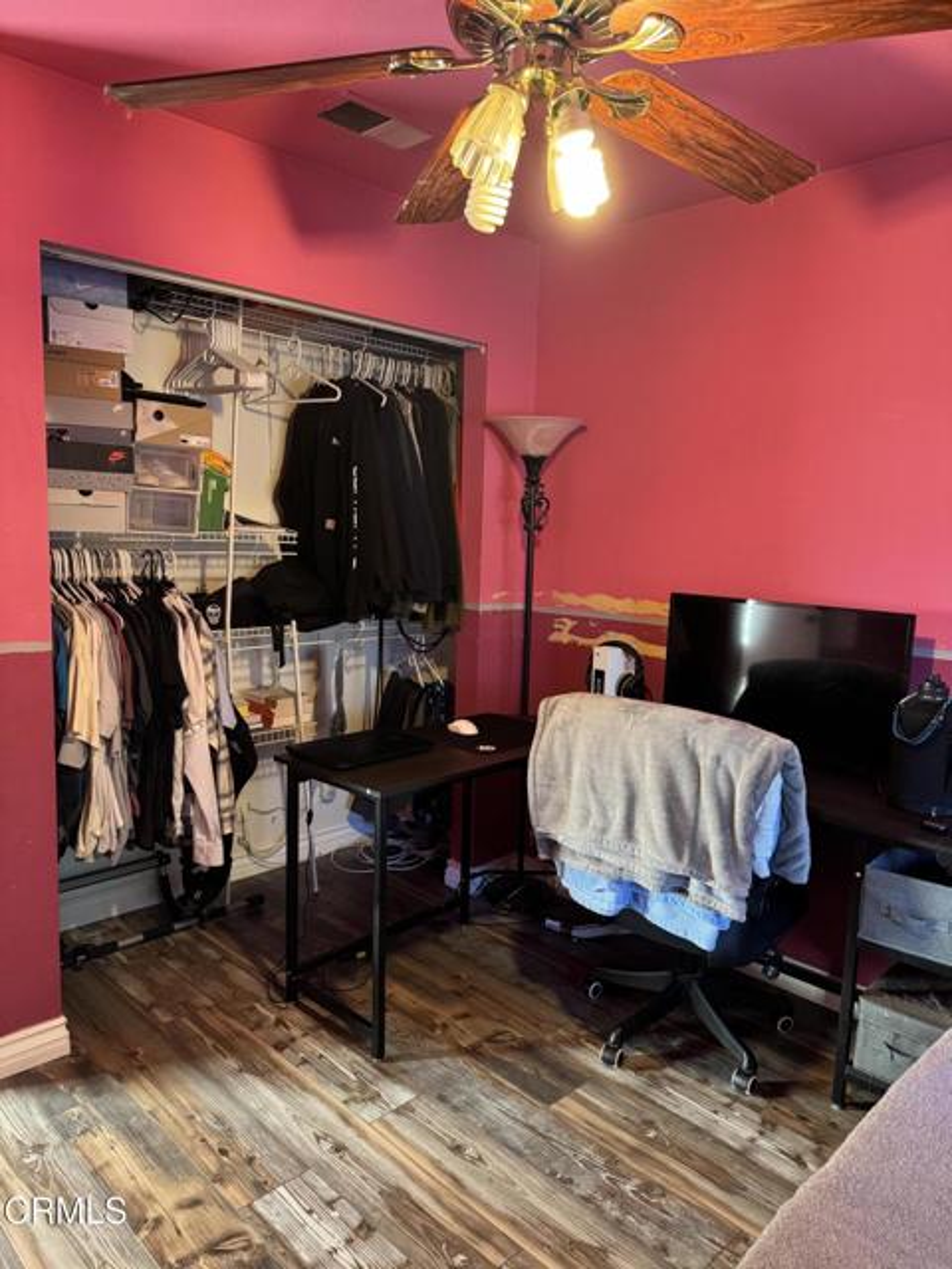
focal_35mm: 24
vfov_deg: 71.6
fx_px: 880
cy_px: 634
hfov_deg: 56.8
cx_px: 476
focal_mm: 6.76
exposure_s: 1/60
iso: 640
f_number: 1.78
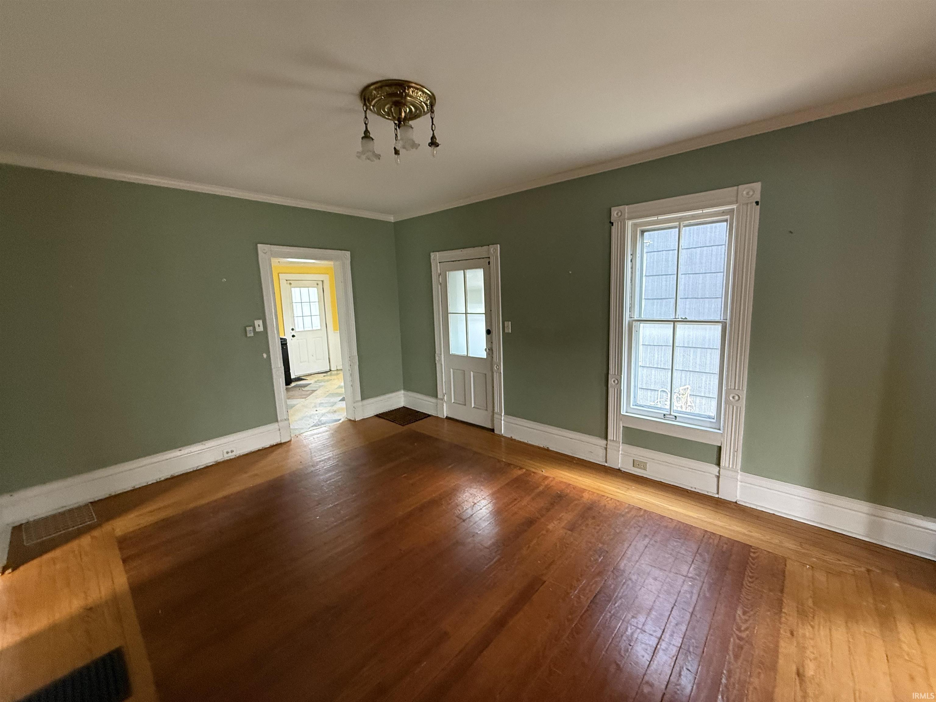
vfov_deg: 85.7
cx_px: 468
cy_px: 351
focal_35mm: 14
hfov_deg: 102.1
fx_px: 379
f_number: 2.2
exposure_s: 1/64
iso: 320
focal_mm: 2.22
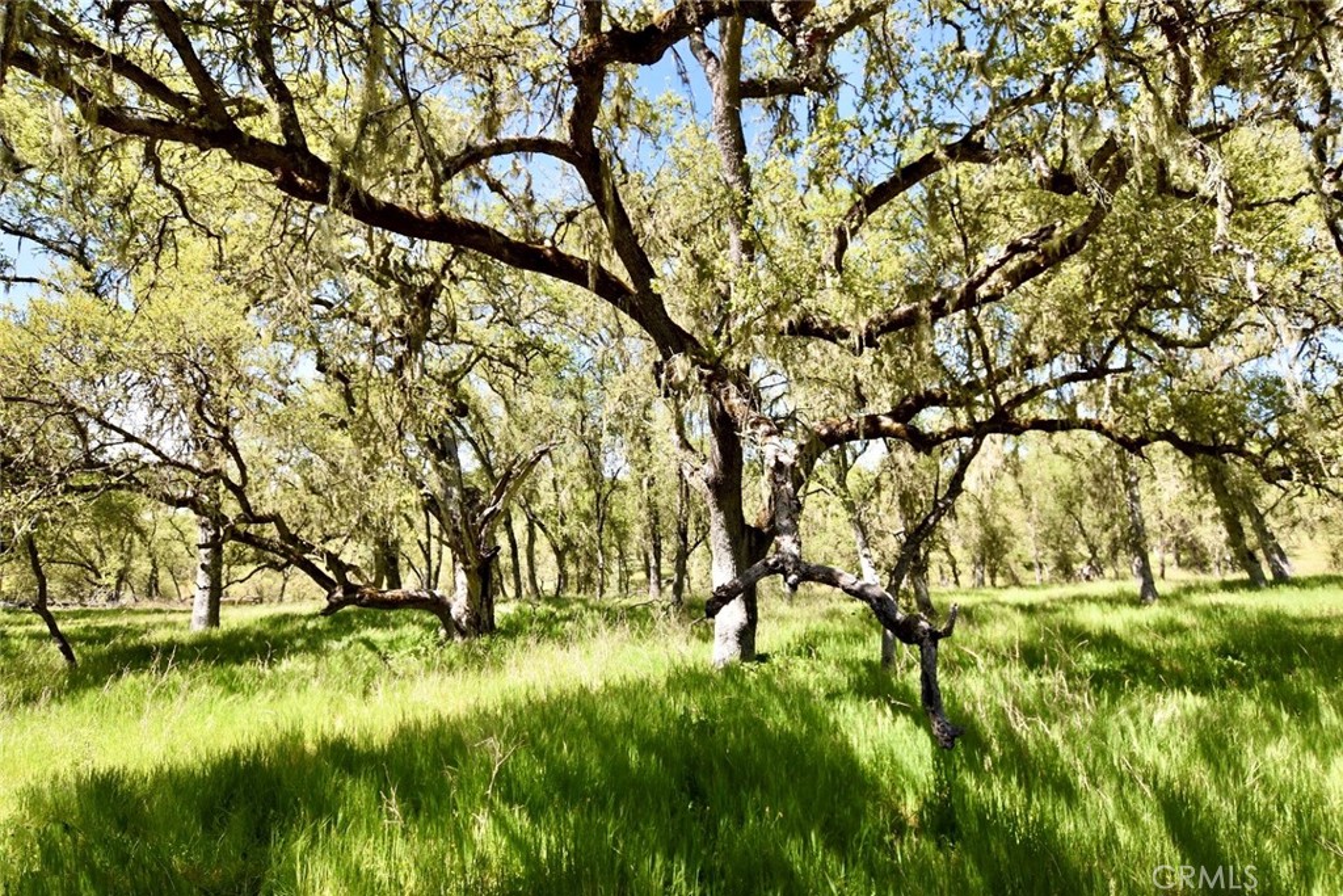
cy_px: 448
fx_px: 672
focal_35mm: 18
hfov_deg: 90.0
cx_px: 672
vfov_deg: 67.4
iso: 200
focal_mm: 12
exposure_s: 1/200
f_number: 6.3
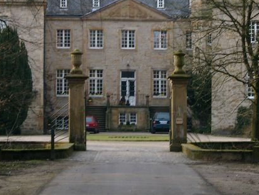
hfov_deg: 10.9
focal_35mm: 182
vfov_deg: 8.1
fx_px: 1362
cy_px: 16
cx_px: 112
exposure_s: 1/130
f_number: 4
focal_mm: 19.44
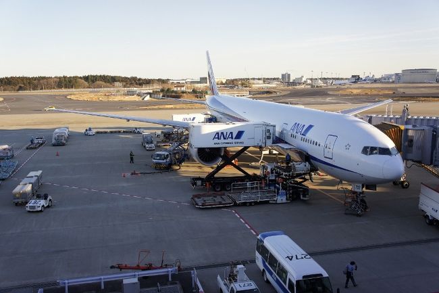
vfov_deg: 38.3
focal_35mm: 34
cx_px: 220
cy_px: 146
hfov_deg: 55.1
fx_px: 421
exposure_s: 1/80
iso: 200
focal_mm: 23
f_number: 5.6
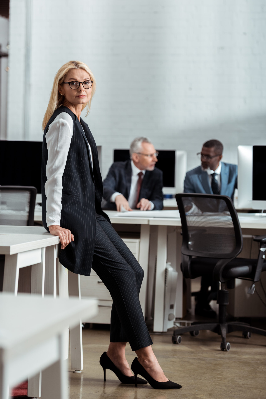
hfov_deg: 14.0
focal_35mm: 98
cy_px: 200
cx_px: 133
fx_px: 1085
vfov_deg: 20.8
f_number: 2.8
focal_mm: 98
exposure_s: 1/200
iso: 200
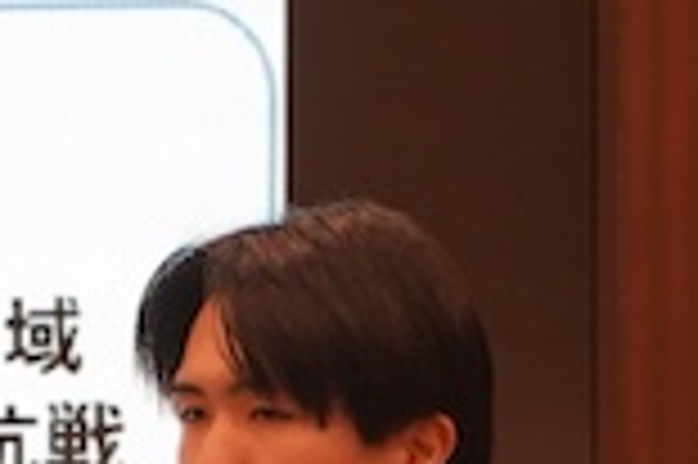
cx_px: -68
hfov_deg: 2.6
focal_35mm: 809
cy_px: 624
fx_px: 15669
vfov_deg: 1.7
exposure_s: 1/160
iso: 800
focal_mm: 105
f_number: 4
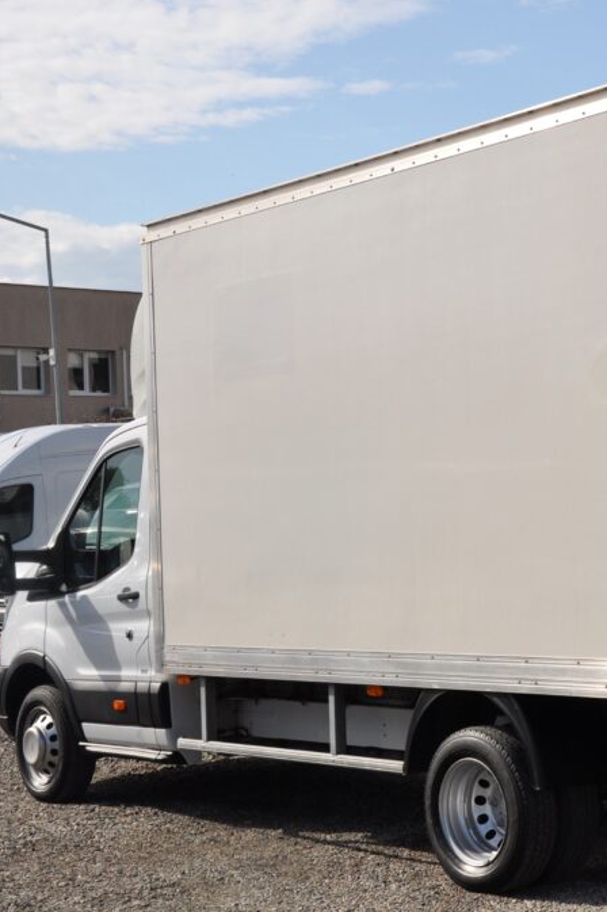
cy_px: 453
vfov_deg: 27.7
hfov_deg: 18.3
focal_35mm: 73
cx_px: 551
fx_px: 1848
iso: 400
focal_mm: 32
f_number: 10
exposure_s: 1/400
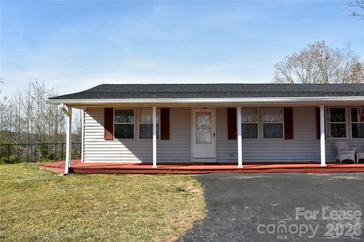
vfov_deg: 39.9
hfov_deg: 57.2
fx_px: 334
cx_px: 182
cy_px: 121
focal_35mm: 33
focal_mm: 22
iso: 220
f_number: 8
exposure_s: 1/500
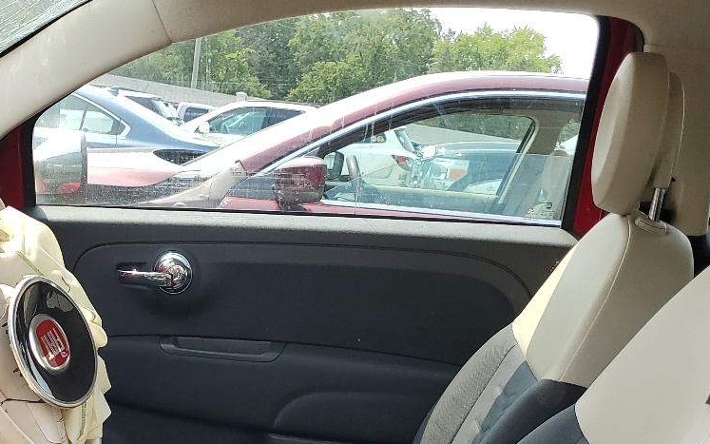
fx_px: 1142
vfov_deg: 20.5
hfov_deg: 34.2
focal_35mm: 59
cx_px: 232
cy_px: 546
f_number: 1.5
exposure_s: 1/1000
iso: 50
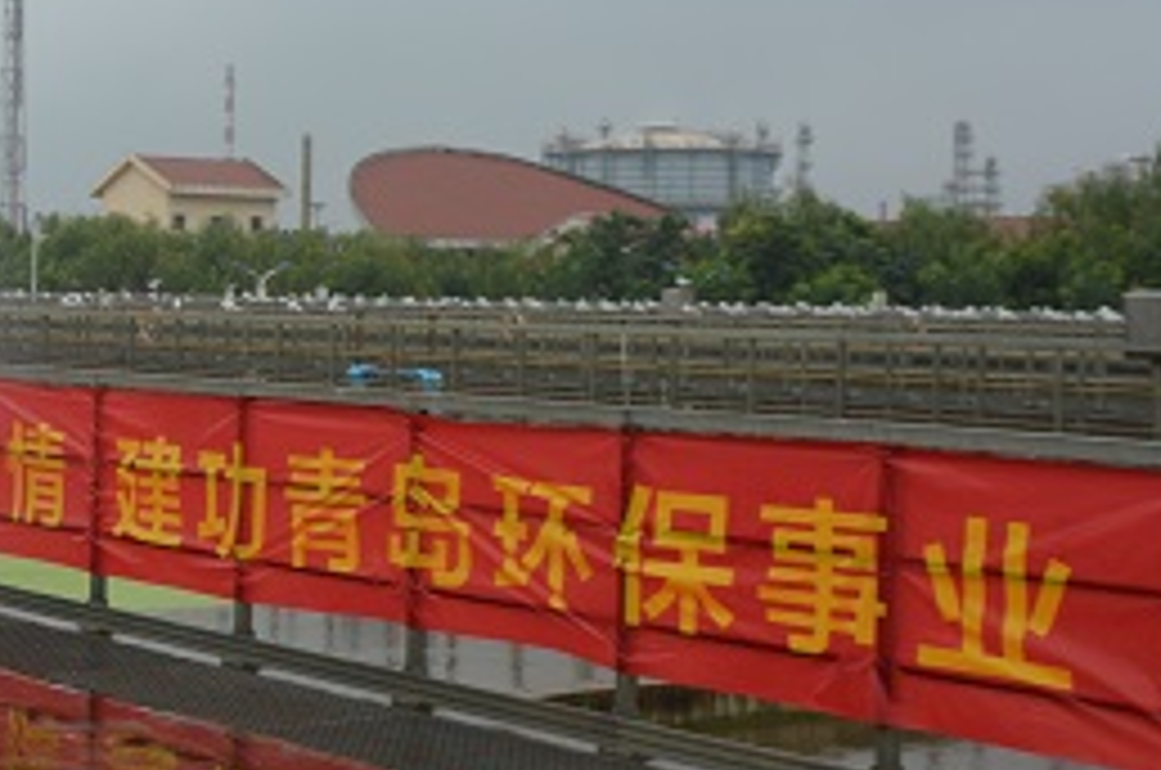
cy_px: 257
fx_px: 2355
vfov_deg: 18.5
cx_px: -171
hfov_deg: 25.3
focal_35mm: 73
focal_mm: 21
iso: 100
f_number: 6.3
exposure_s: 1/160
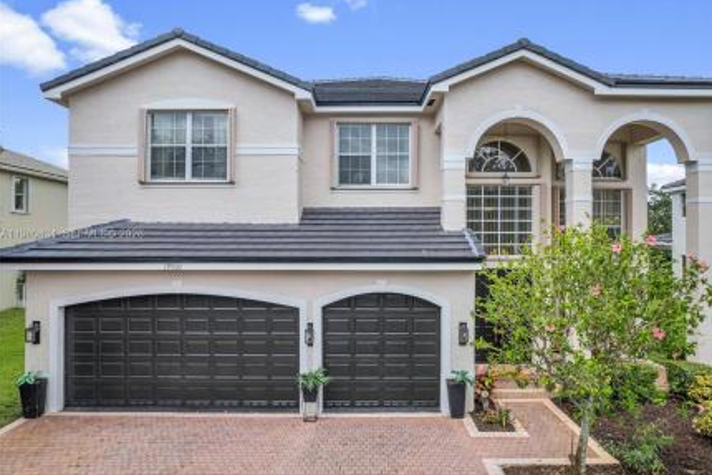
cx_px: 371
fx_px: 455
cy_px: 235
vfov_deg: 55.1
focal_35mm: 23
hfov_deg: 76.0
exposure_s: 1/180
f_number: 2.8
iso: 100
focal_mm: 8.38
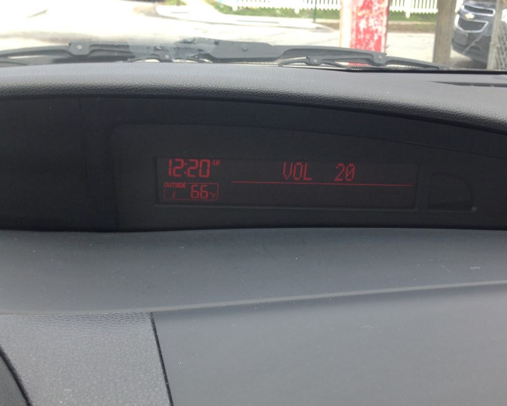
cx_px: 305
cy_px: 215
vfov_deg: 37.3
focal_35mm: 40
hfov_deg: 45.5
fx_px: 600
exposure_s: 1/196
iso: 50
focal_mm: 4.12
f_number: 2.4
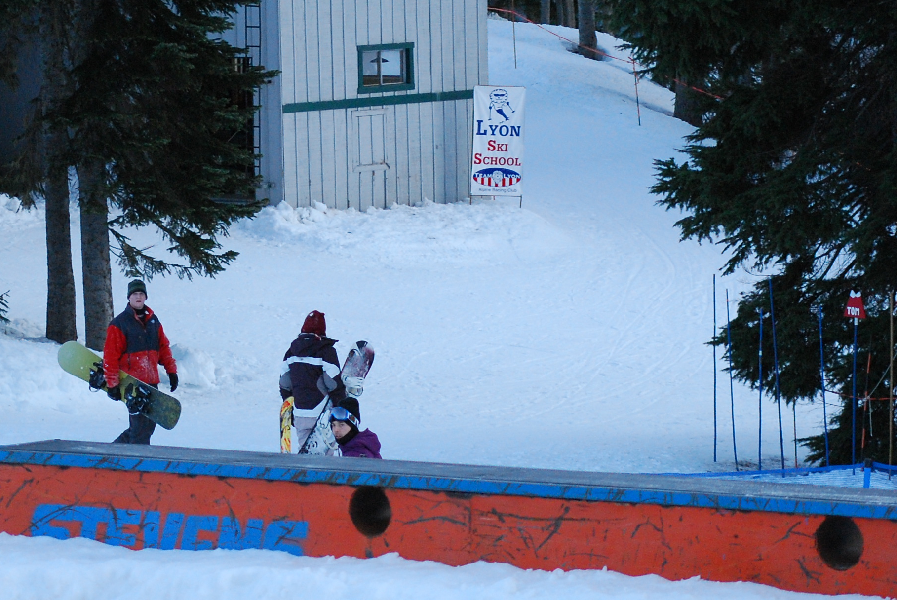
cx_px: 325
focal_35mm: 211
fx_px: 5263
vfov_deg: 6.5
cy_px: 335
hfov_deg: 9.7
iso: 800
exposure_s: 1/400
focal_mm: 66
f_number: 4.2
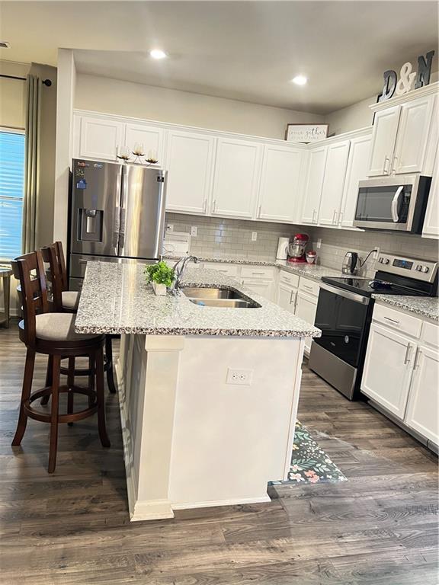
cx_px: 220
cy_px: 292
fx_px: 440
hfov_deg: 53.1
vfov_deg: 67.3
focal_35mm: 26
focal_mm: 5.7
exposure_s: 1/40
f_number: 1.5
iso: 400
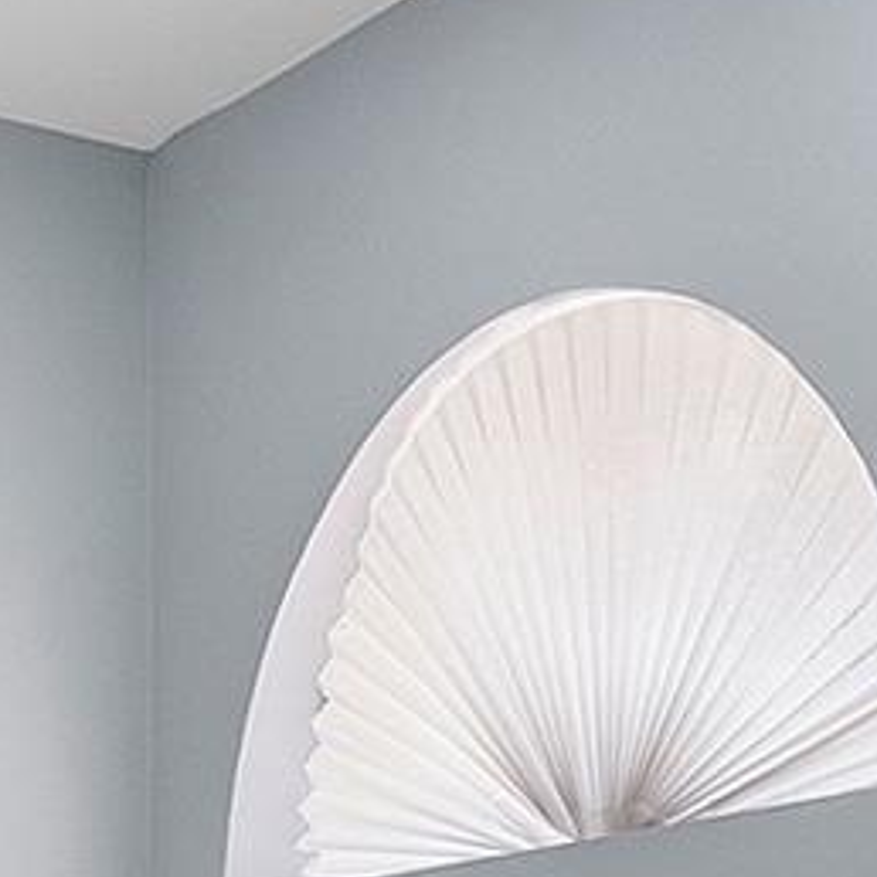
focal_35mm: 101
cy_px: 1239
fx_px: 2895
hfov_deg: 17.2
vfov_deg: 16.0
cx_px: 364
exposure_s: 1/15
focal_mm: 10
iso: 160
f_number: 11
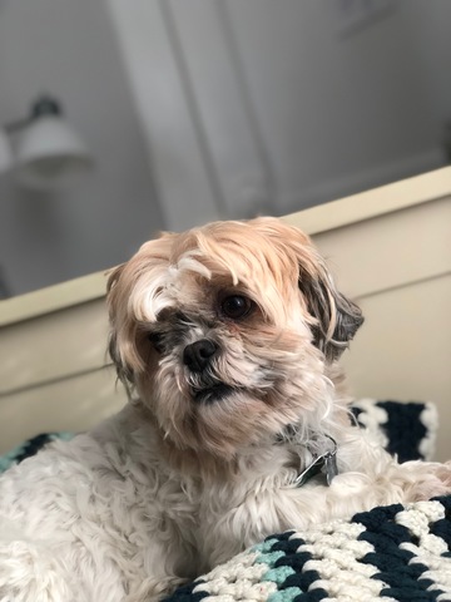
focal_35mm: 57
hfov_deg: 25.7
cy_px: 301
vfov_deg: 33.8
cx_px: 226
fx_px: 990
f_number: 2.8
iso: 250
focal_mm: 6.6
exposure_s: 1/60
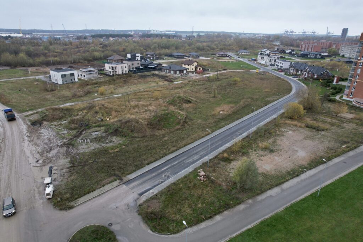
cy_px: 121
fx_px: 222
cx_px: 182
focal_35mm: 22
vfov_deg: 57.2
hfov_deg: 78.6
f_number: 2.8
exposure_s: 1/120
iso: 200
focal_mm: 8.38
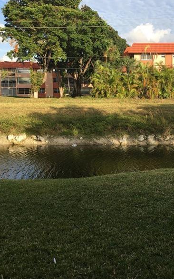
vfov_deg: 47.2
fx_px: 319
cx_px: 141
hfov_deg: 29.8
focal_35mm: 42
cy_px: 138
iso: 25
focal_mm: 4.15
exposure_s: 1/761
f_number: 2.2
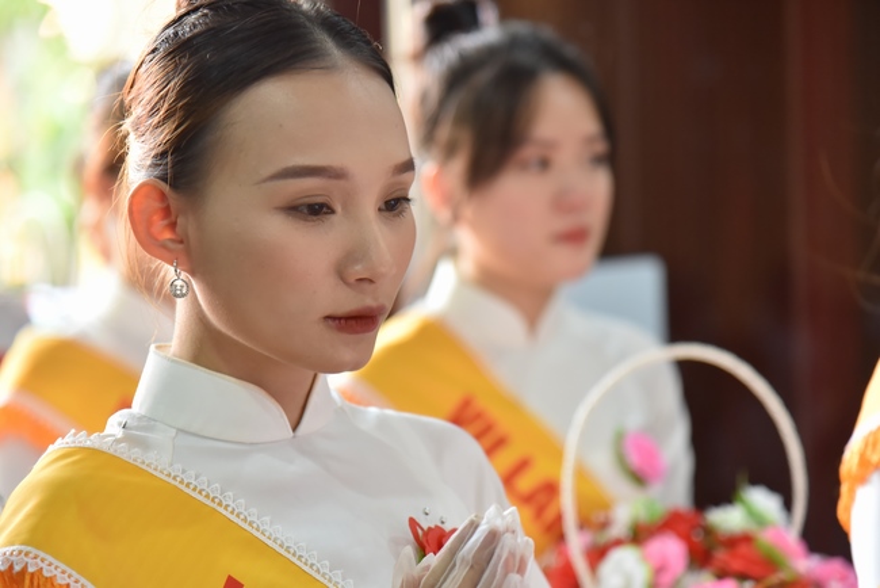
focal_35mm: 120
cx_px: 440
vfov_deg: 11.4
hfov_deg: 17.1
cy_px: 294
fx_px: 2934
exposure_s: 1/80
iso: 1250
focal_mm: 120
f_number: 4
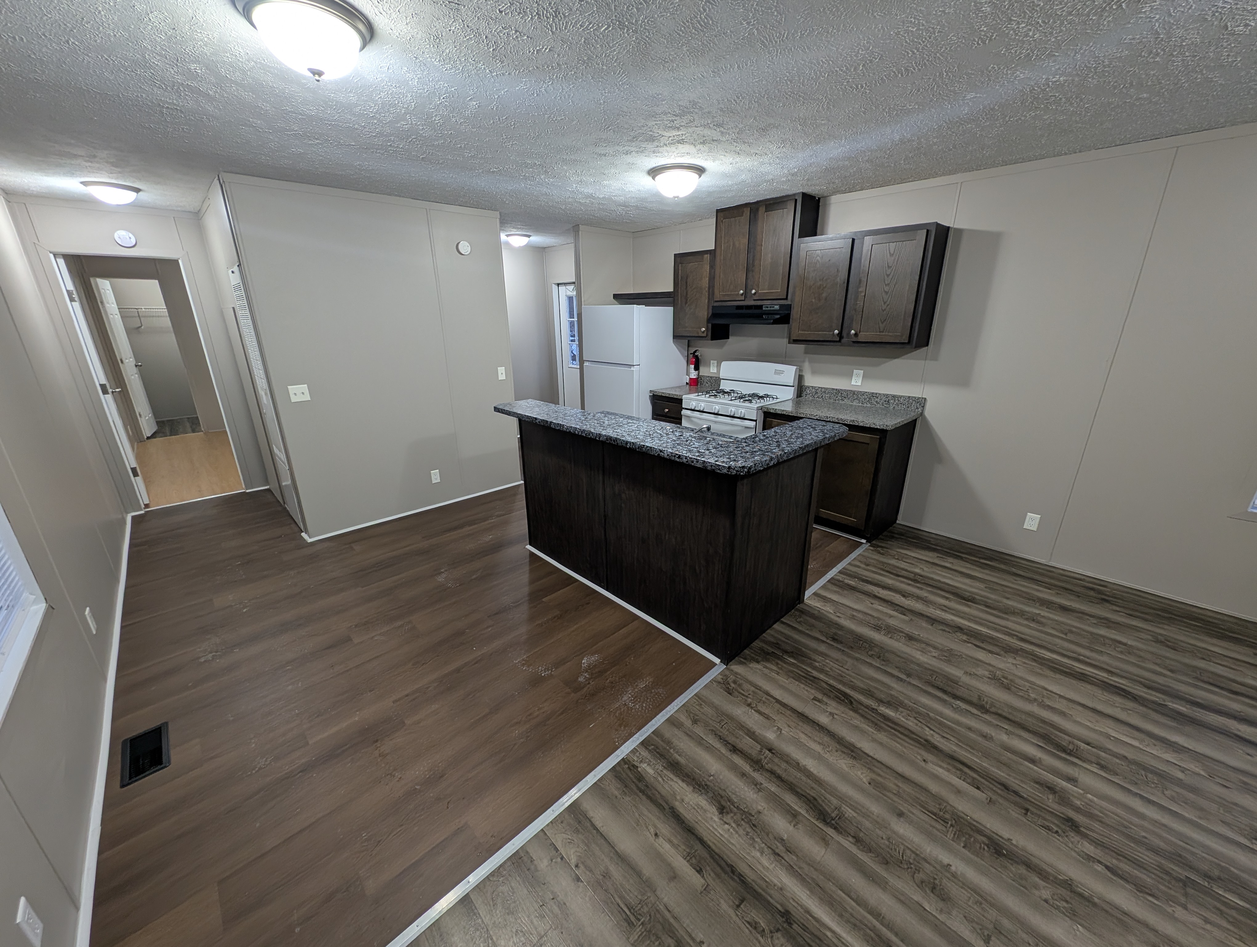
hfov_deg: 110.5
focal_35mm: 12
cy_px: 474
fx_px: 436
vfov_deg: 94.6
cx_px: 628
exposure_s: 1/24
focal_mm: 2.23
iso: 95
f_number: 1.95
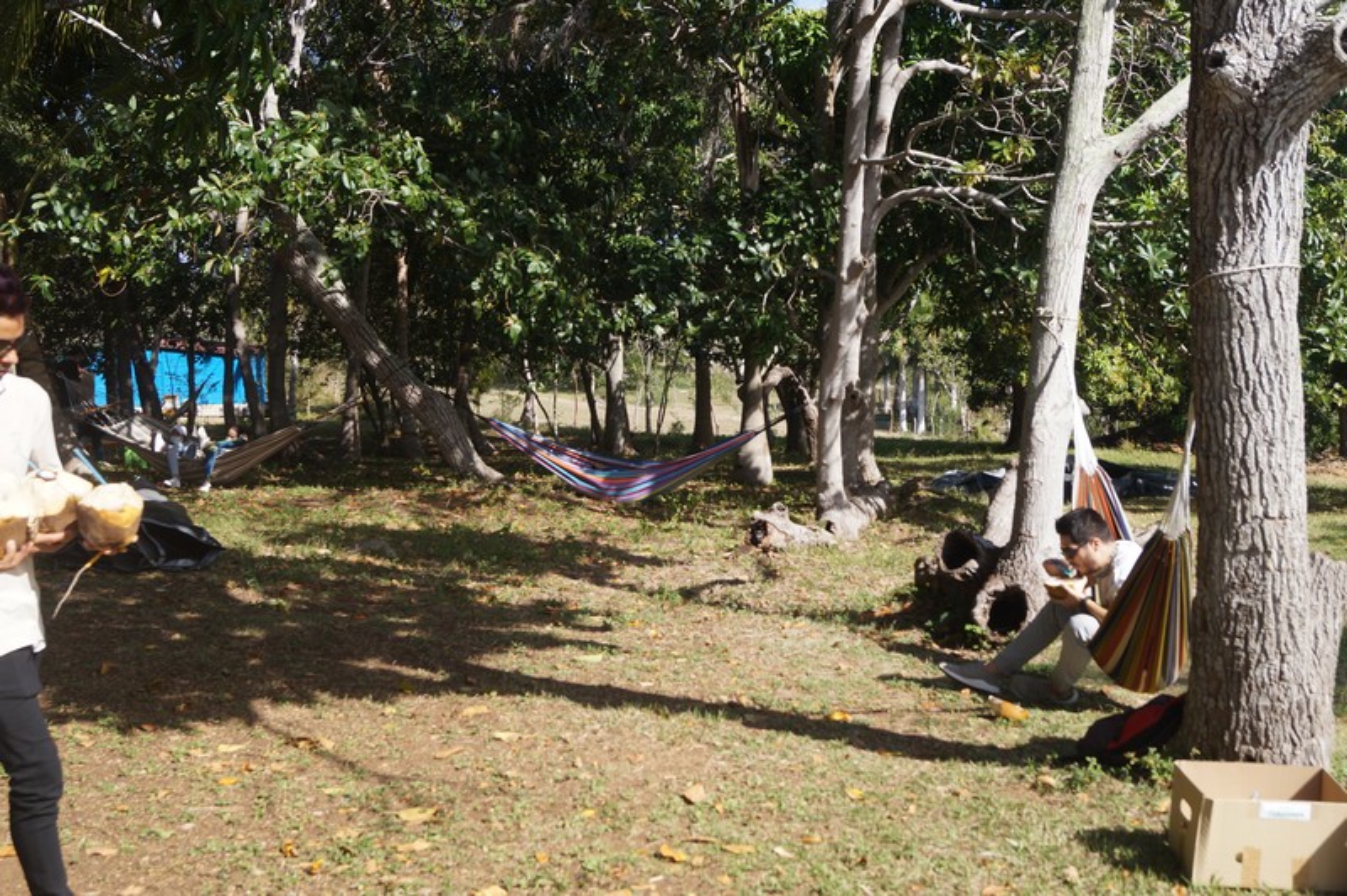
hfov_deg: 46.4
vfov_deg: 31.8
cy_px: 448
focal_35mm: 42
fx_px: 1570
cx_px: 674
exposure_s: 1/160
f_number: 7.1
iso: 100
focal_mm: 28
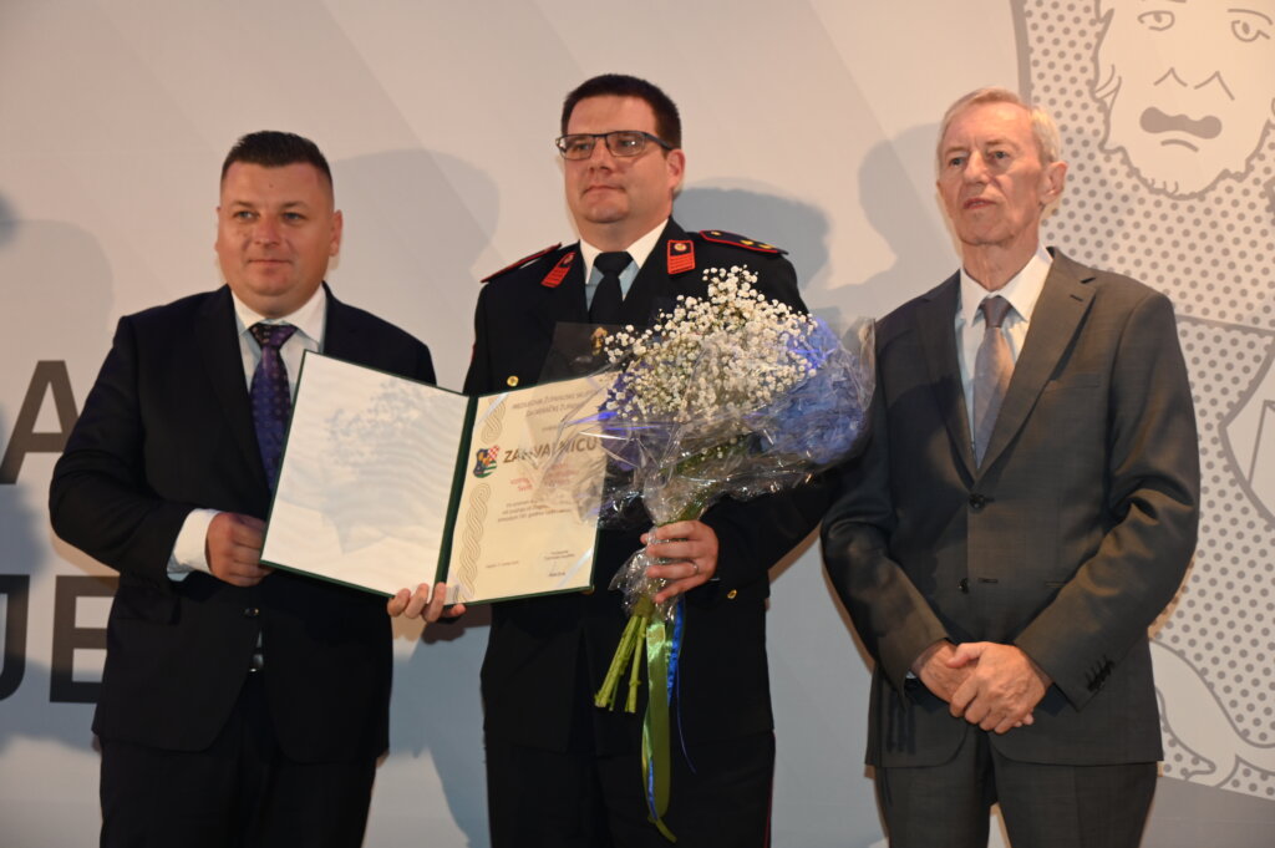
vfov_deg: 22.6
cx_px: 638
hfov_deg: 33.4
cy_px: 424
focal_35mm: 60
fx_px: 2123
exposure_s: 1/60
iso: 1100
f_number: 6
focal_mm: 60
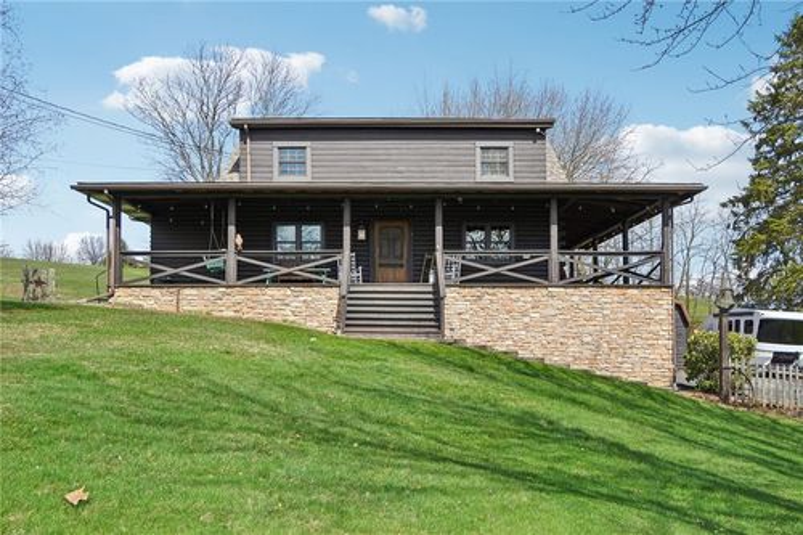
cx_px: 402
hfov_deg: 63.7
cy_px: 268
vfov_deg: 44.9
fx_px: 647
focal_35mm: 29
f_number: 8
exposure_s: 1/1000
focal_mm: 29
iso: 500
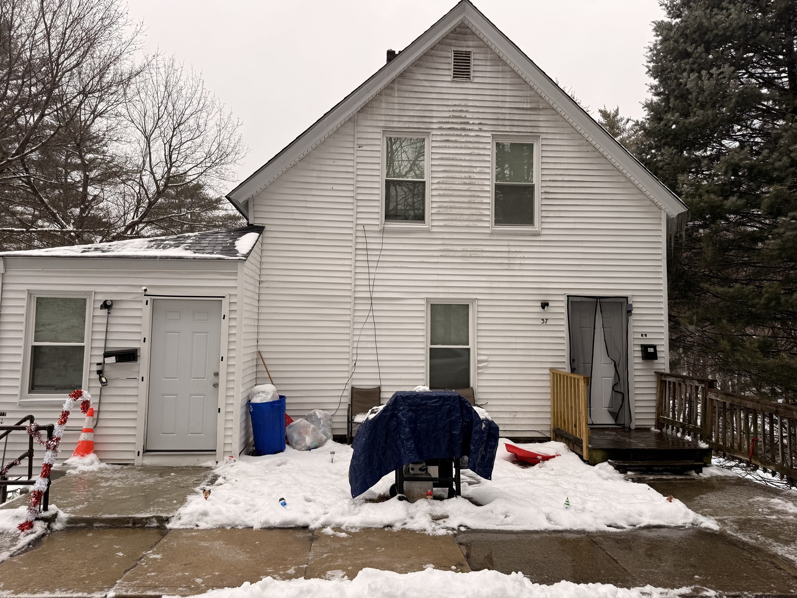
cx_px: 398
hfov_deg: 71.6
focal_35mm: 24
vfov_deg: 56.8
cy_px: 299
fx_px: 553
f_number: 1.78
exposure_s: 1/199
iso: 64
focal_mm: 6.76
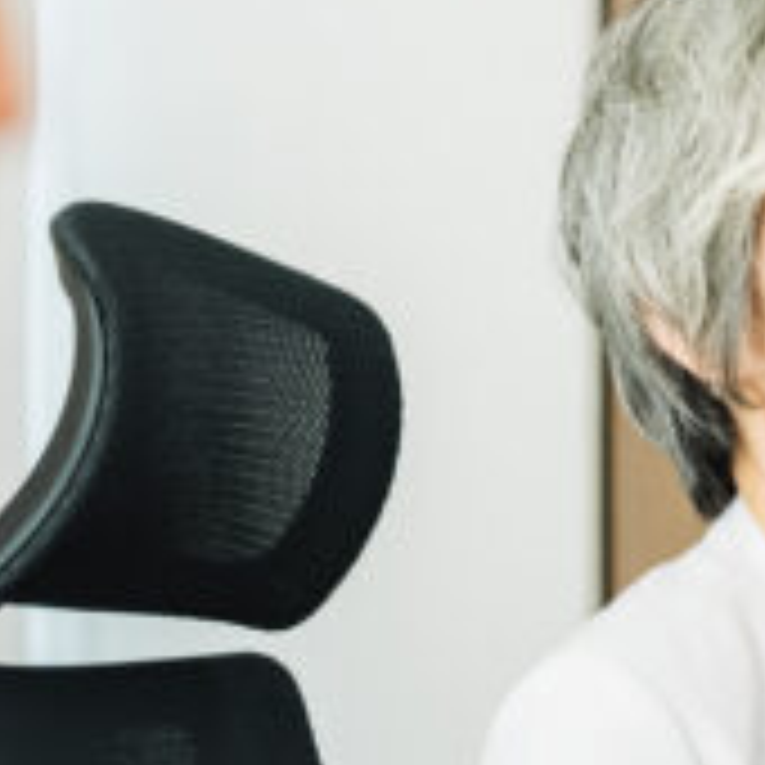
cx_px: 1026
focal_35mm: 537
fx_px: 13427
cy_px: 428
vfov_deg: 3.3
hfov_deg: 3.3
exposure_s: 1/160
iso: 250
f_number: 2.8
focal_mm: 105
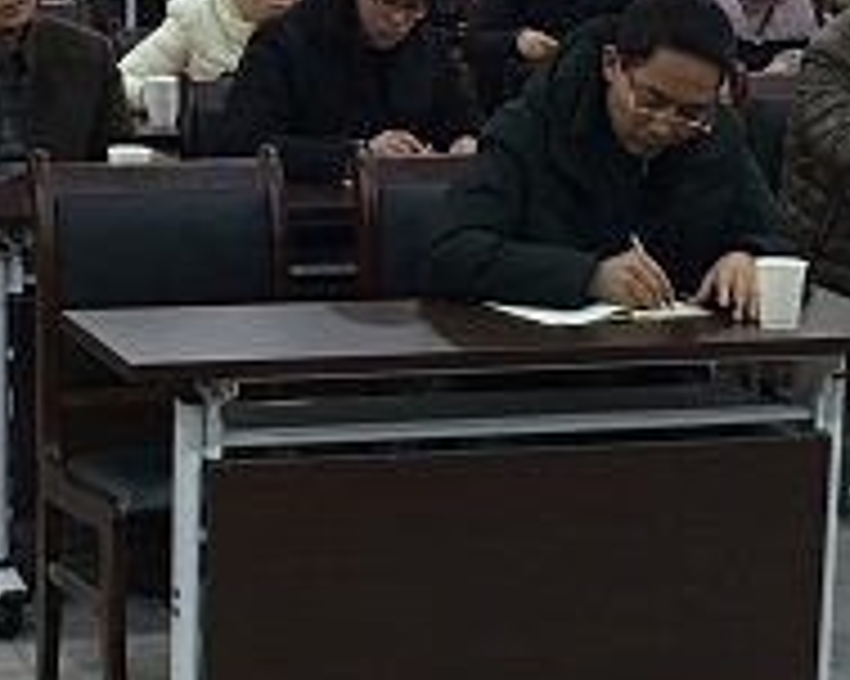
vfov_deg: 12.7
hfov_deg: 15.9
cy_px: 218
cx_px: 376
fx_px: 3042
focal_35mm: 121
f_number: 2.2
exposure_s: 1/17
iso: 64
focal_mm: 4.15
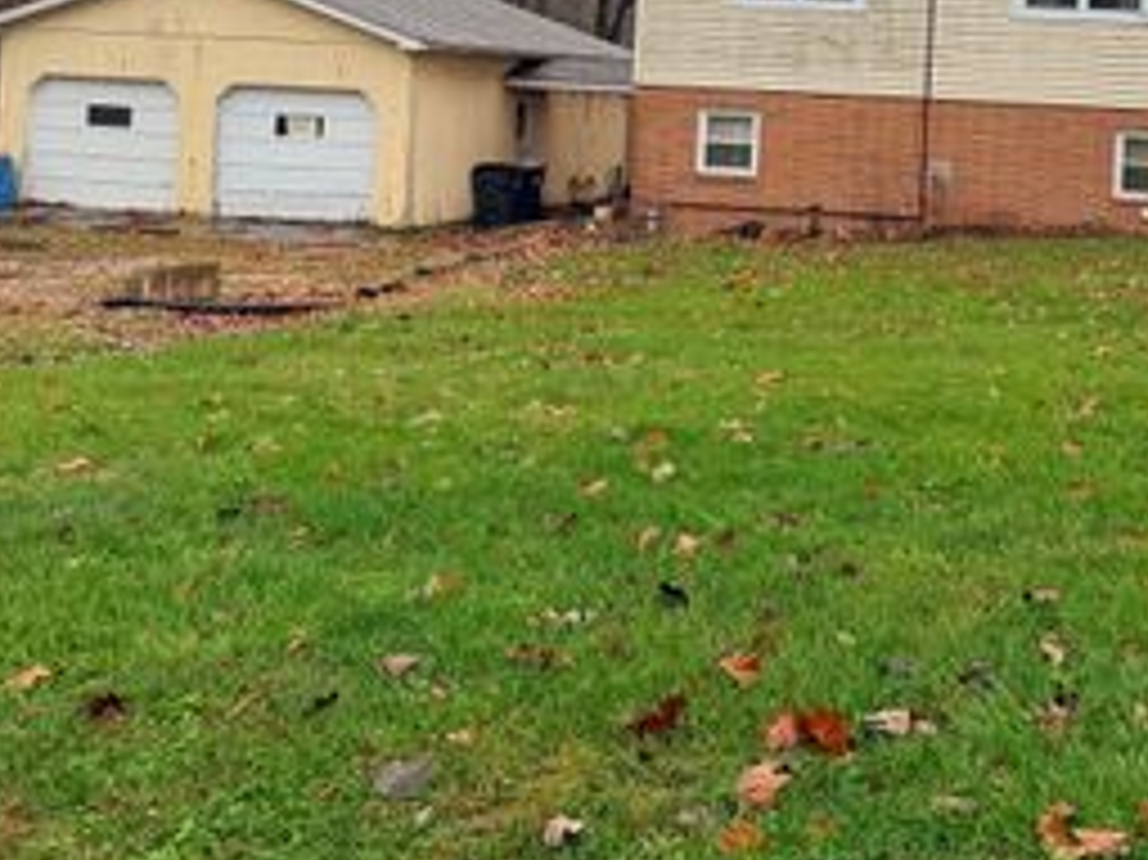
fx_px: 1558
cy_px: 61
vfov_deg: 29.4
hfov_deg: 39.0
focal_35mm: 47
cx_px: 909
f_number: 1.78
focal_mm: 6.76
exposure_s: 1/64
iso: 200
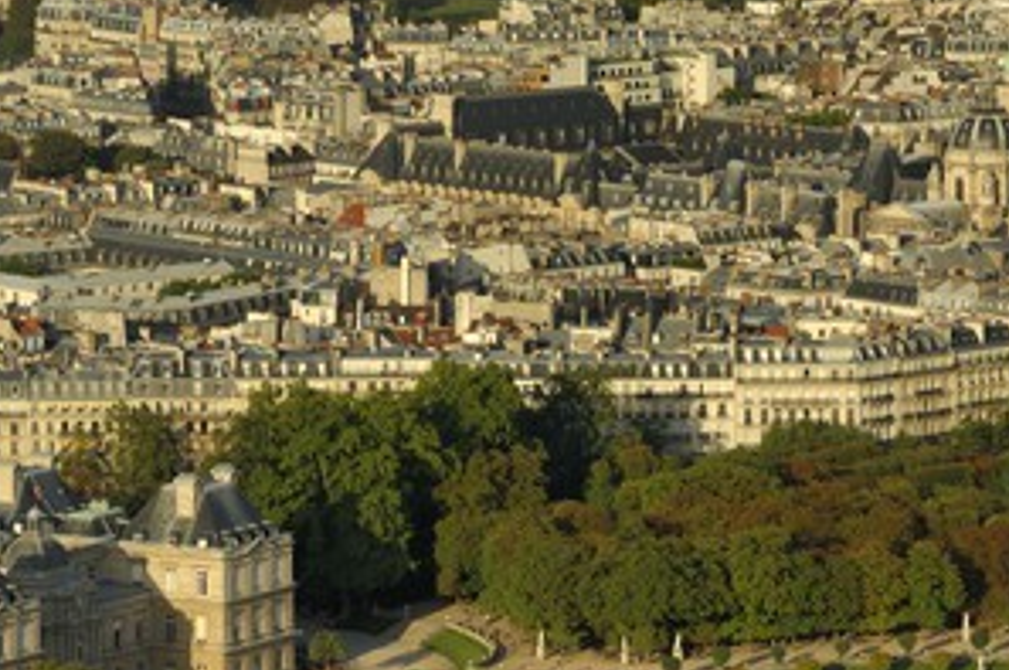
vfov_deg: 4.6
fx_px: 8339
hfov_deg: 6.9
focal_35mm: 298
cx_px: 603
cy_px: 469
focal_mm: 140
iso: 100
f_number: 4.8
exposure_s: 1/500
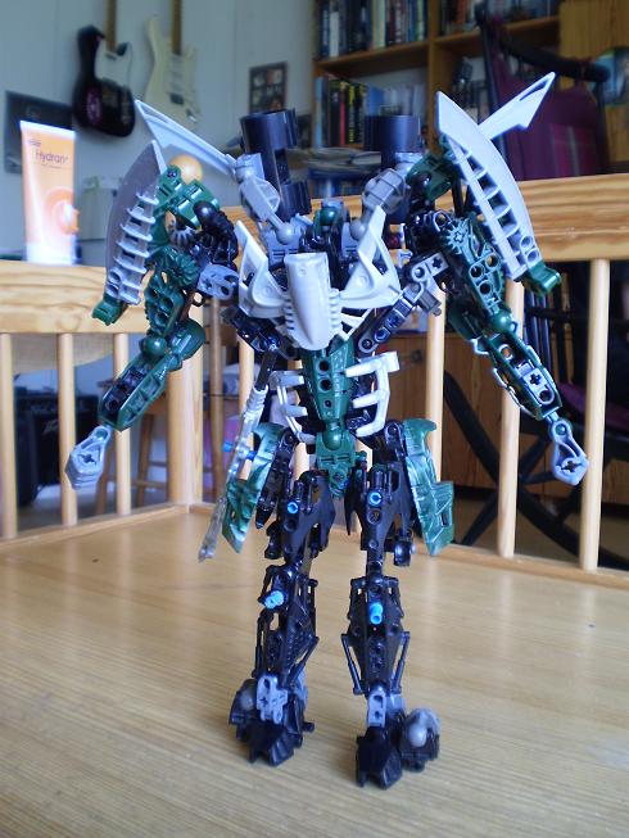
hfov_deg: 39.7
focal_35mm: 36
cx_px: 314
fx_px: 872
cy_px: 419
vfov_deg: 51.3
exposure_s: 1/20
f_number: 3.1
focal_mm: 6.3
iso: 125
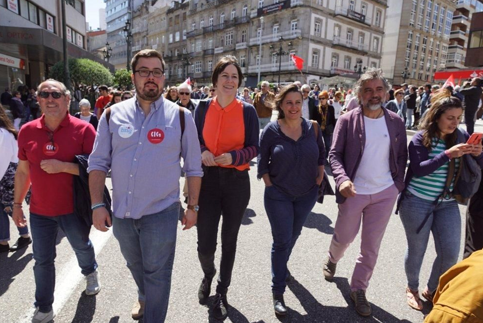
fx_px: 336
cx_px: 247
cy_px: 164
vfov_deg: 51.3
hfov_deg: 71.5
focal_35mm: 25
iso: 100
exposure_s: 1/160
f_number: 6.3
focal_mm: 16
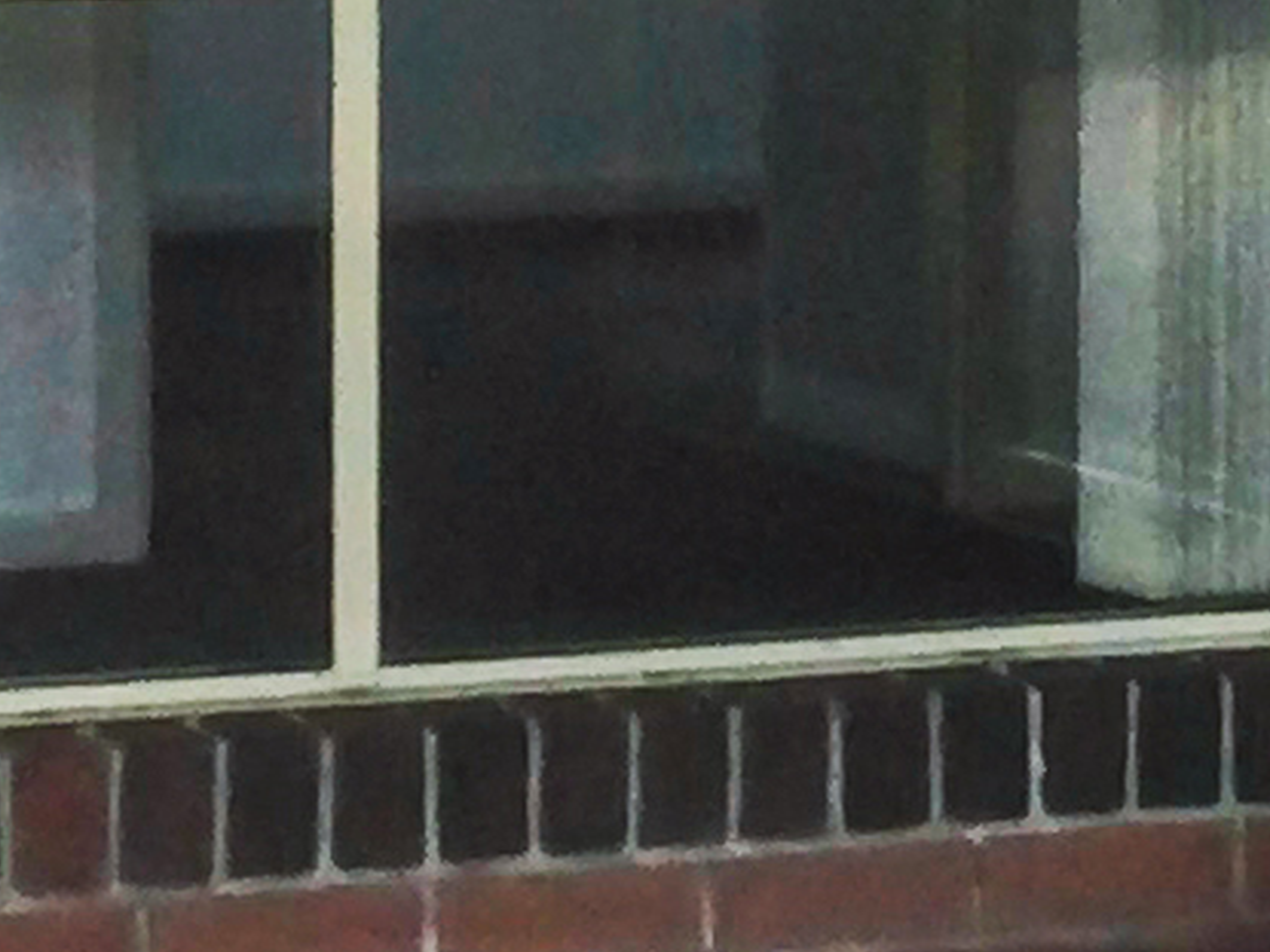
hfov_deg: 8.1
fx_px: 8949
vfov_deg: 6.0
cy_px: -471
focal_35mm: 244
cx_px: 734
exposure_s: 1/100
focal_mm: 3.3
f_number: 2.4
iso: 40
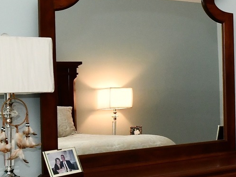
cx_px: 459
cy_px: 92
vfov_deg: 17.8
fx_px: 566
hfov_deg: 17.5
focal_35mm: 83
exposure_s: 1/60
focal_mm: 14
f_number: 6.3
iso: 640
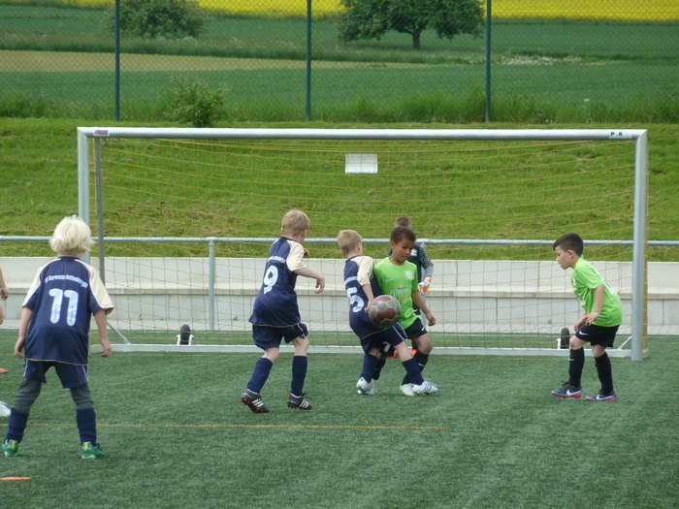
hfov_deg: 6.6
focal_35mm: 300
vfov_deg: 5.0
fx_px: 5885
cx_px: 340
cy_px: 254
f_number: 4.9
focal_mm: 49.2
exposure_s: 1/400
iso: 160
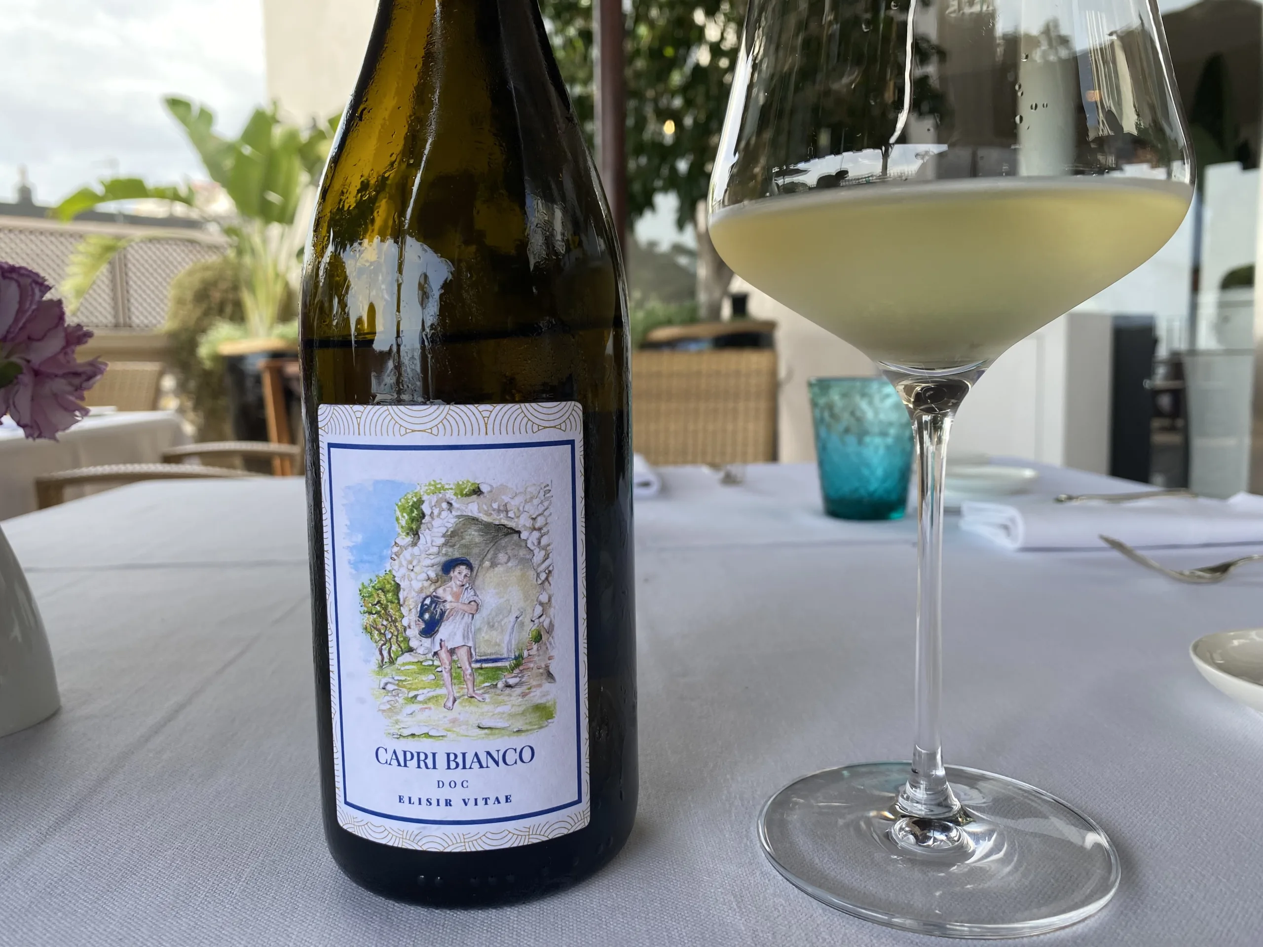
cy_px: 474
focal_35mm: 26
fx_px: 949
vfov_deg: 53.1
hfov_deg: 67.3
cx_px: 632
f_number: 1.8
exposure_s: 1/458
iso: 32
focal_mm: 4.25
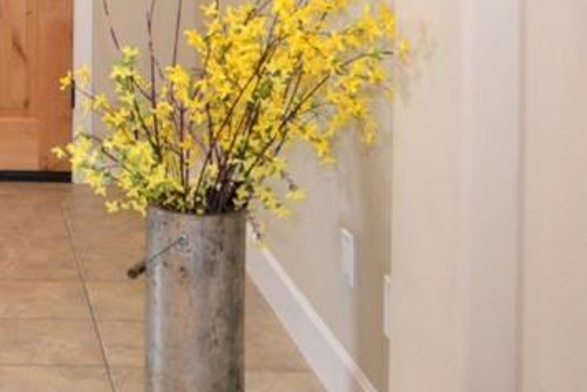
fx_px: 1191
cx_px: -88
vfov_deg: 17.2
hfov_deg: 25.3
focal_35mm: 73
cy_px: -157
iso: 640
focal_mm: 11.5
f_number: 3.5
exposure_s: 1/60
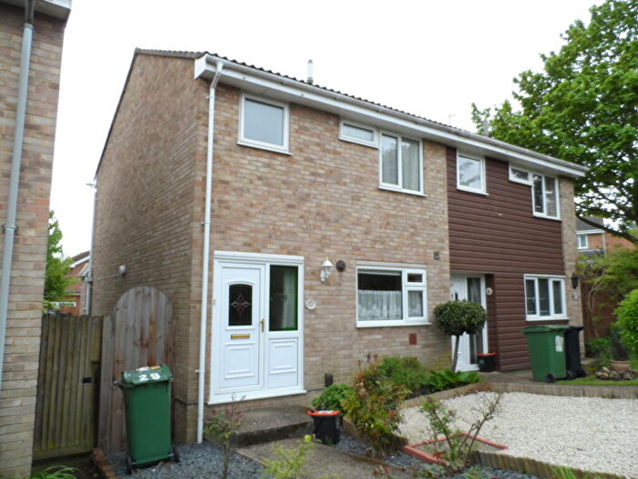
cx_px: 319
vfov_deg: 56.8
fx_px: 442
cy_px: 240
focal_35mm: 24
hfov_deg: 71.6
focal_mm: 4
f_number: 3.2
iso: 80
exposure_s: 1/180
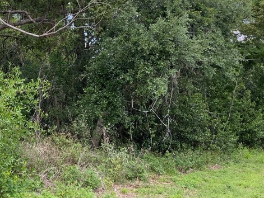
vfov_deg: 23.1
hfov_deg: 29.7
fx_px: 481
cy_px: 51
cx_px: 37
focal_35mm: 63
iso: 16
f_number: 1.8
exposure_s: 1/312
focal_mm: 3
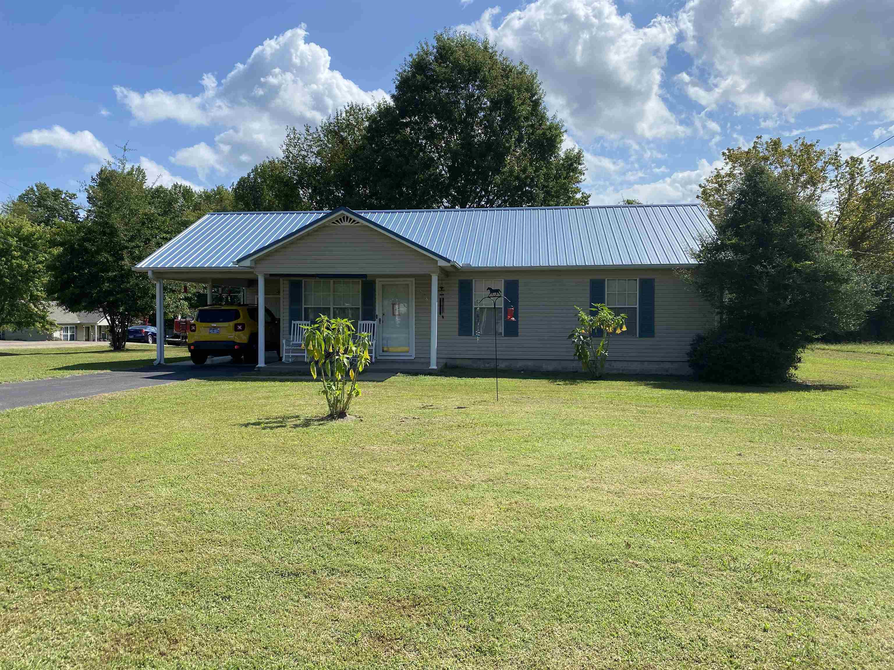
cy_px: 335
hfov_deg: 67.3
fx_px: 671
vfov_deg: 53.1
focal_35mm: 26
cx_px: 447
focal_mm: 4.25
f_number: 1.8
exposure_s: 1/3125
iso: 32
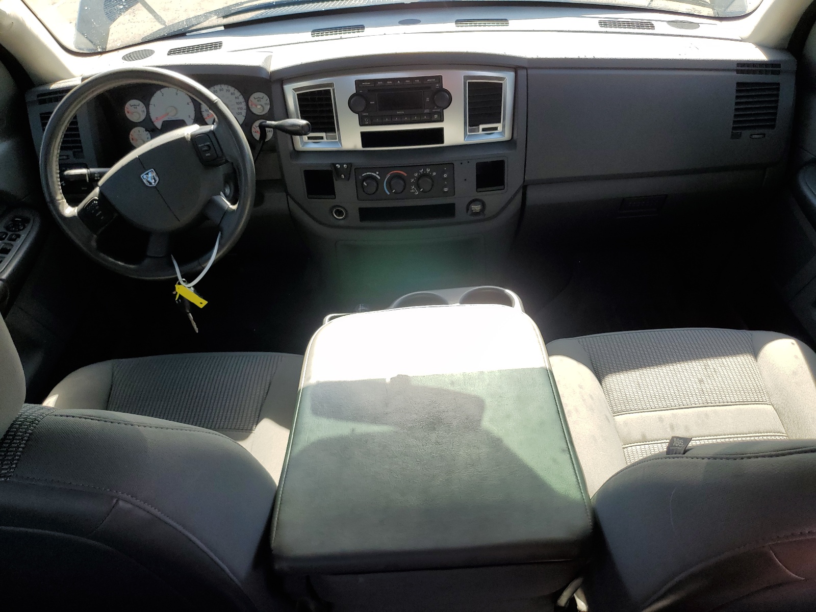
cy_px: 306
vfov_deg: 53.1
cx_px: 408
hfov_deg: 67.3
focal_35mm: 26
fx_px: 613
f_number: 1.5
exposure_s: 1/435
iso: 50
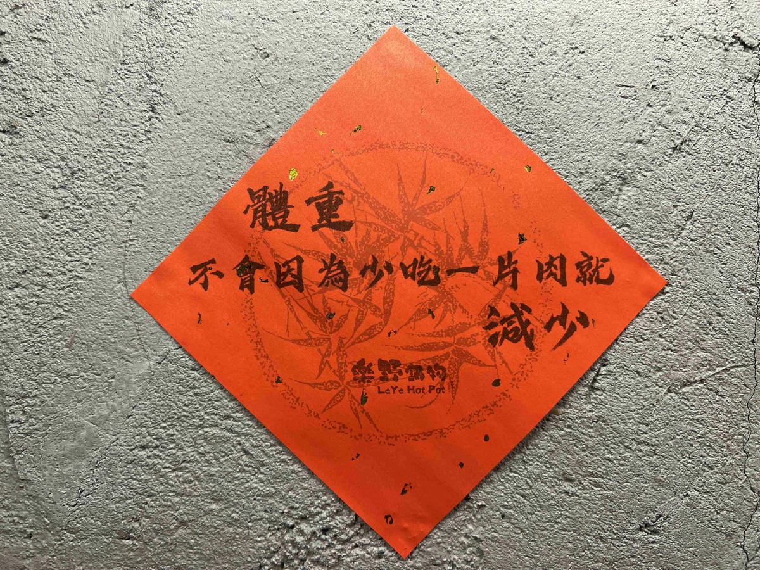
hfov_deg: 67.3
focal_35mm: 26
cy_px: 285
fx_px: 571
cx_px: 380
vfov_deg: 53.1
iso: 64
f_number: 1.5
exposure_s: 1/120
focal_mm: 5.7
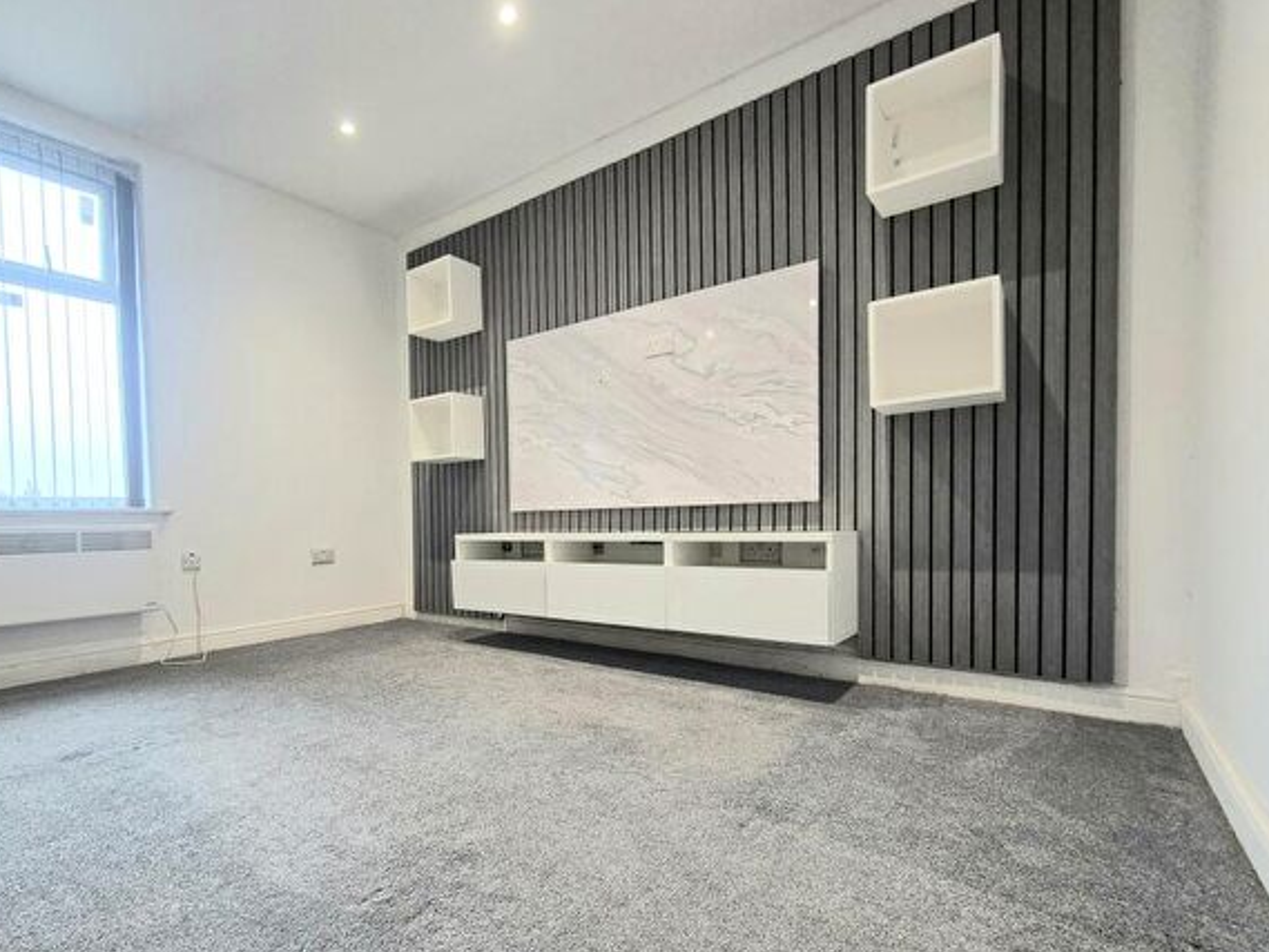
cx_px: 500
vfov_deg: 77.7
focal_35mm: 16
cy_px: 545
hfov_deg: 93.1
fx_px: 587
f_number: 2.2
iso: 160
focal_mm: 2.2
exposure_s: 1/50
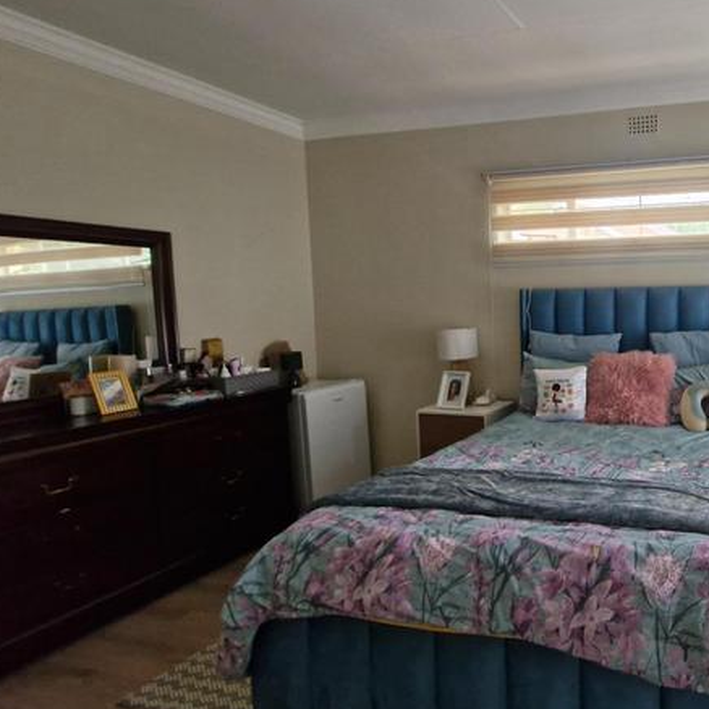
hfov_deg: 61.1
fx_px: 487
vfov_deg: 72.1
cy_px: 332
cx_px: 636
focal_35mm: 21
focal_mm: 1.74
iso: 250
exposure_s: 1/50
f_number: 2.2
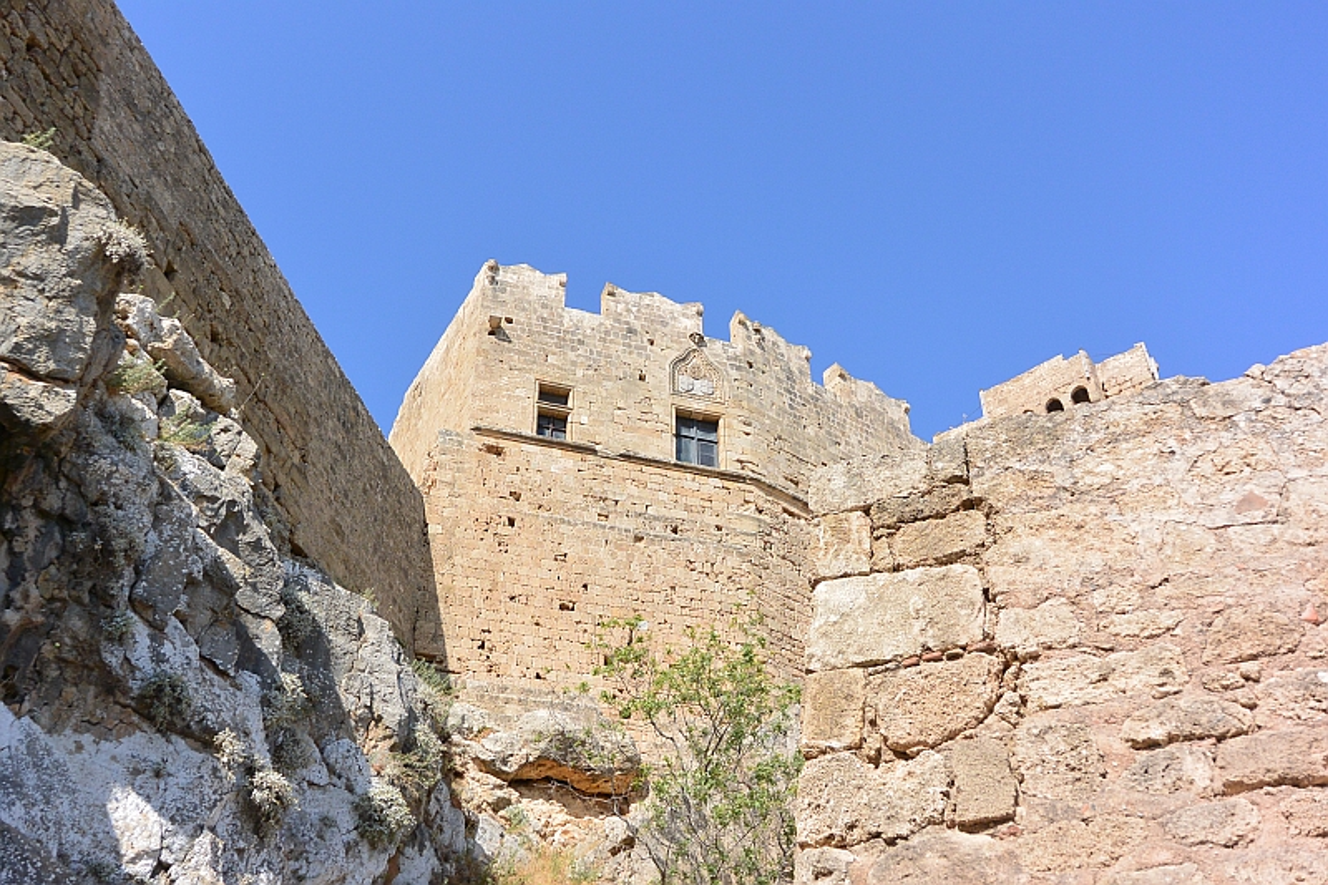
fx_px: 1365
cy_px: 442
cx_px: 664
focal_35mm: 37
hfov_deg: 51.9
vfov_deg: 35.9
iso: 160
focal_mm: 14
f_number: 5
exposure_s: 1/800
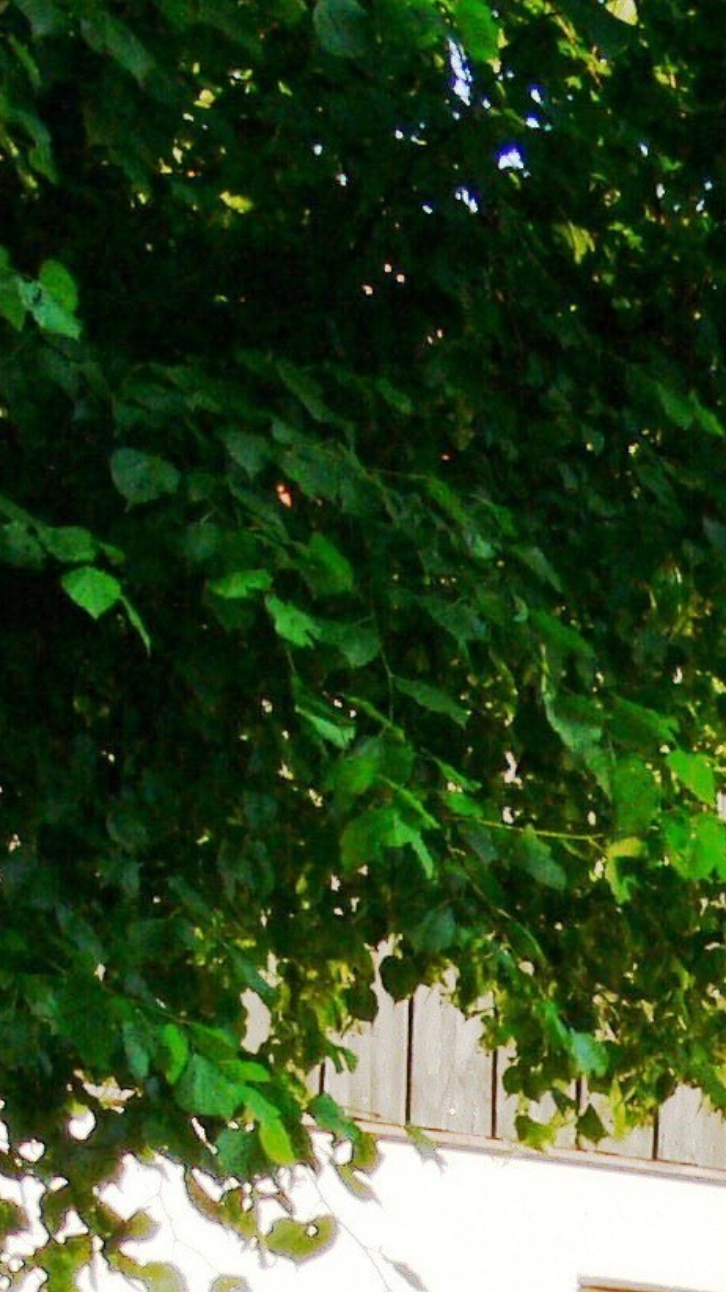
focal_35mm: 238
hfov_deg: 5.0
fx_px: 8150
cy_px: 1710
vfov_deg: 8.9
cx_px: 1614
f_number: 5.6
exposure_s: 1/160
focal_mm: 11.5
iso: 80
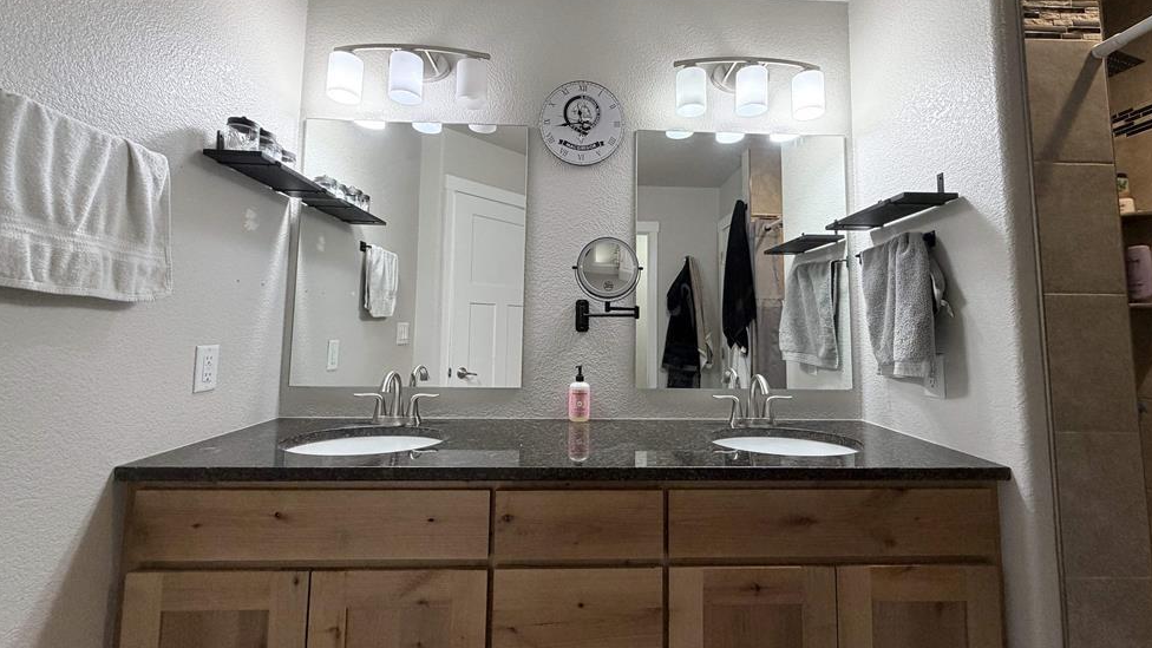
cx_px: 600
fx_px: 489
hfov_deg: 99.3
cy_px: 289
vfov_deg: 66.9
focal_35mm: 16
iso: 320
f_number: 2.2
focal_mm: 2.22
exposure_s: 1/120
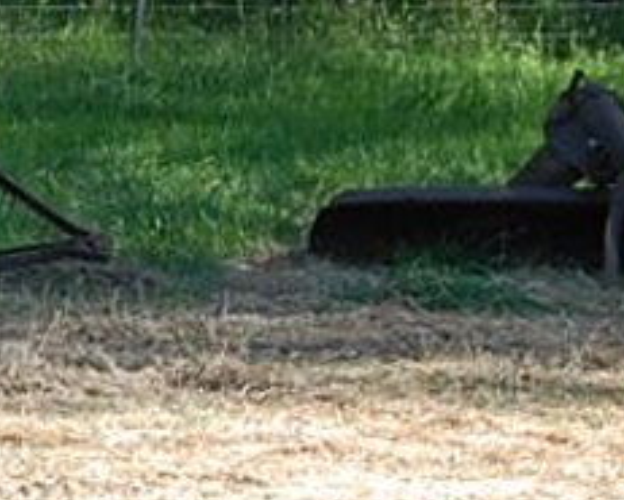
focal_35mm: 322
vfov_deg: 4.8
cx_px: -663
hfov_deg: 5.8
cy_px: 342
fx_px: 5958
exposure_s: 1/160
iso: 200
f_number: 6.3
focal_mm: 31
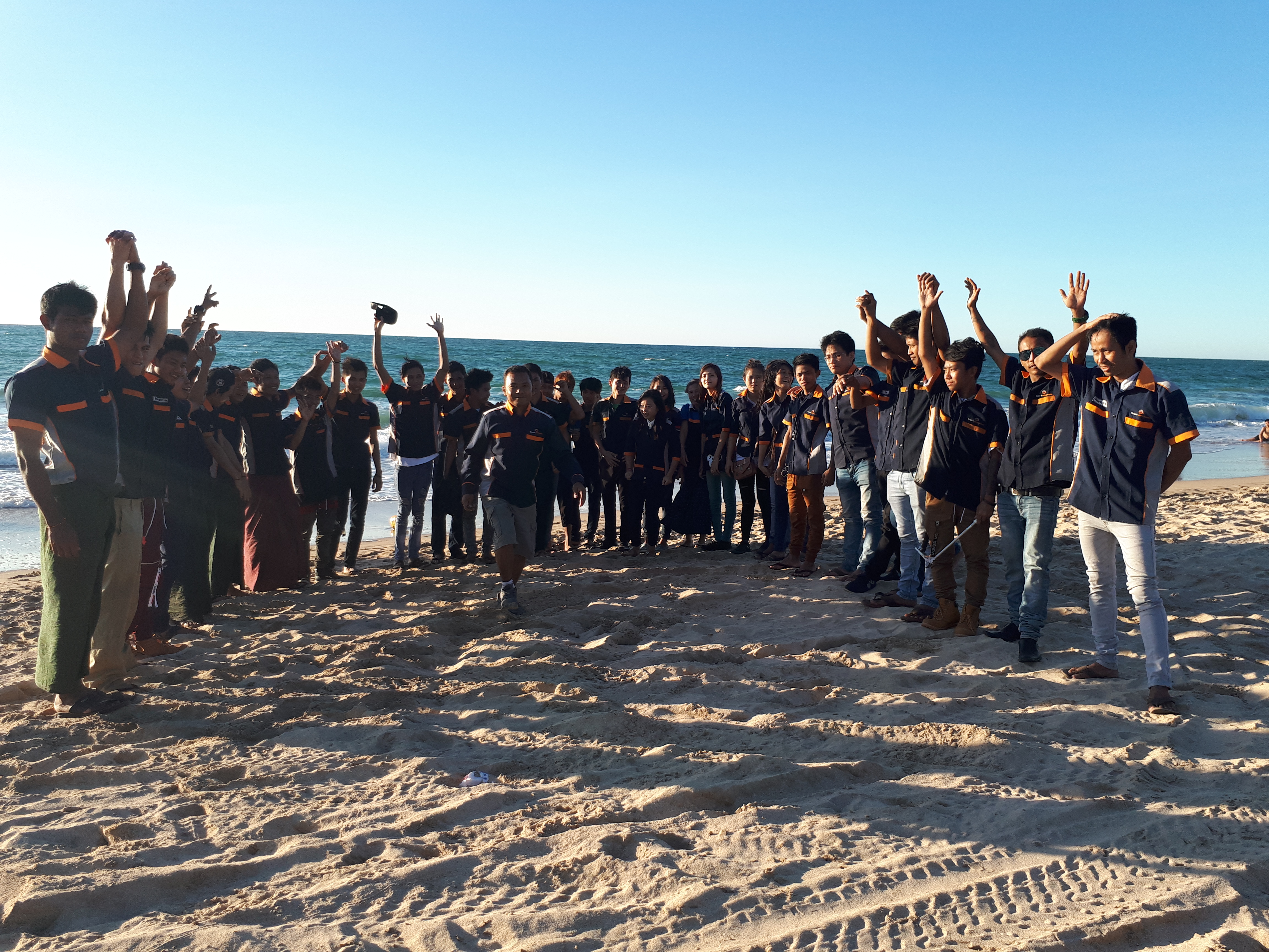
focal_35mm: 27
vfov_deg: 51.4
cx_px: 634
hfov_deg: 65.3
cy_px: 476
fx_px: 990
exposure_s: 1/644
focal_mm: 3.6
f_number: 1.9
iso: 40
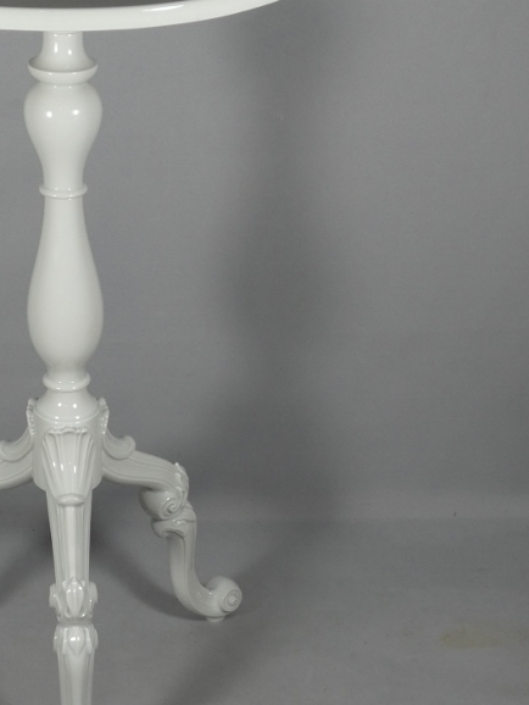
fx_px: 1731
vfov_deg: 22.9
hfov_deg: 17.2
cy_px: 238
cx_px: 101
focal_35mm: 85
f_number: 3.8
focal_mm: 8.6
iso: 125
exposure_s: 1/80
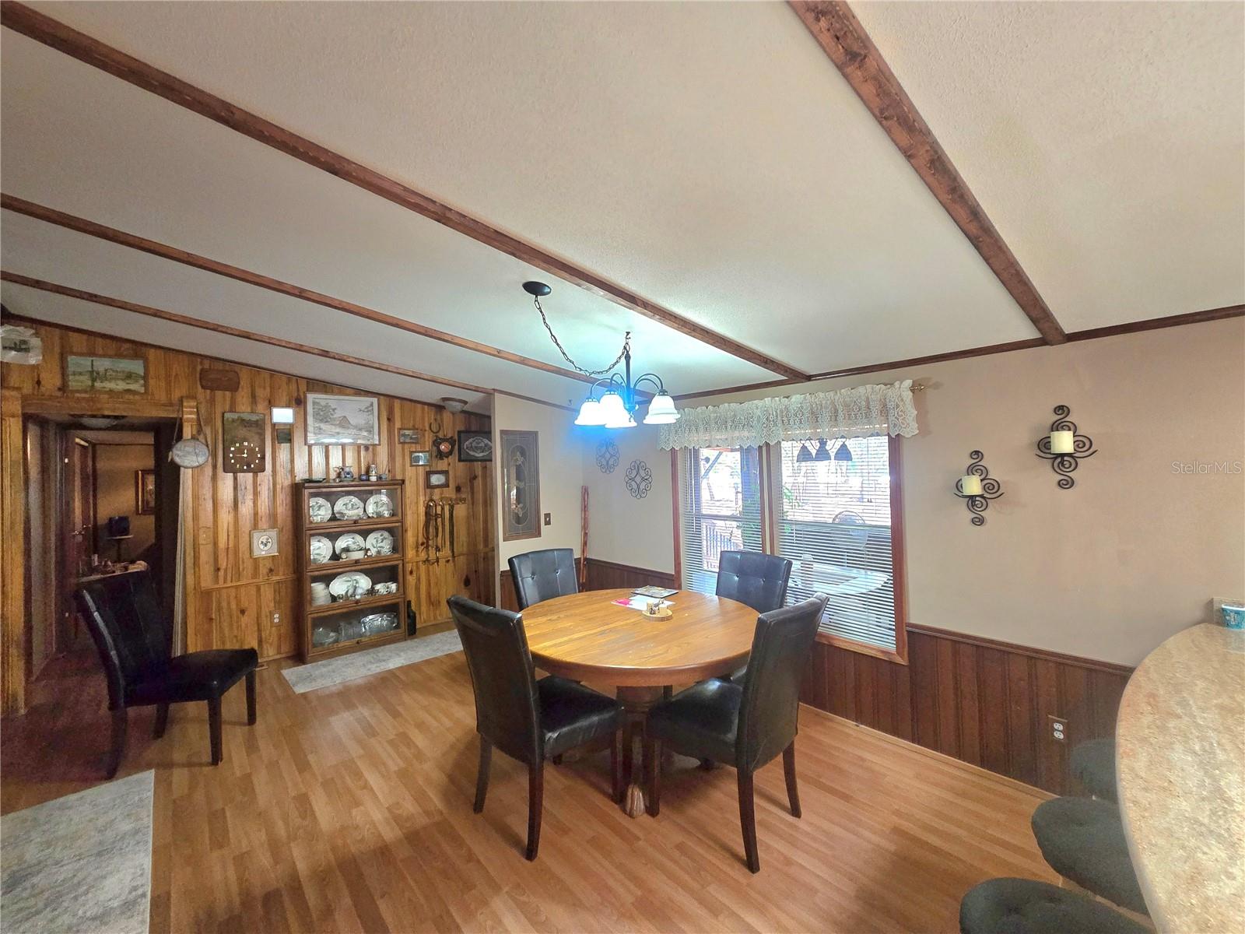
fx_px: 468
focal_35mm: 13
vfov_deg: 89.9
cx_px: 622
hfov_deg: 106.2
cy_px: 467
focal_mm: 2.2
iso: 500
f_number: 2.2
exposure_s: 1/60.2
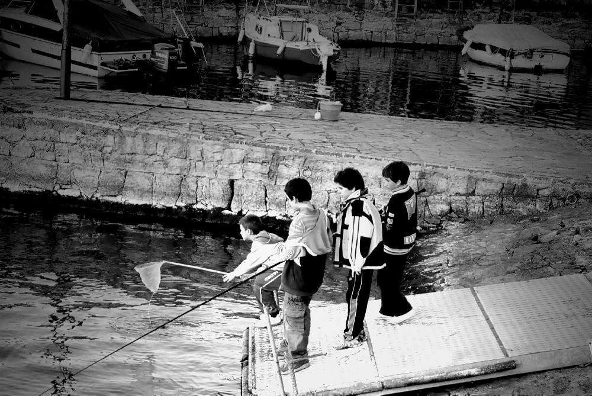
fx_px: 1432
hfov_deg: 23.4
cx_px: 296
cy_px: 198
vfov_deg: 15.7
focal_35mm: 87
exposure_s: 1/125
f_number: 8
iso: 800
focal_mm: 58
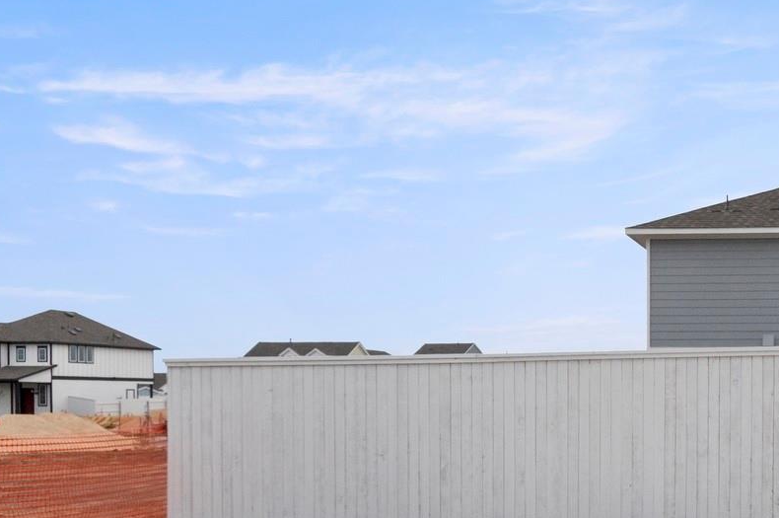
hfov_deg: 26.1
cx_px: 758
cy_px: 334
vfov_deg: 18.3
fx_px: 1600
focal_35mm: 74
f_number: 8
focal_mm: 24
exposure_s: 1/2500
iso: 400
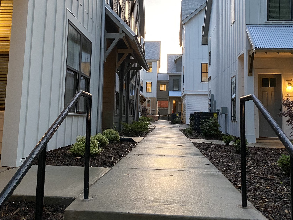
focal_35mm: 35
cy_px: 84
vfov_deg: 40.4
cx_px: 146
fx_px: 296
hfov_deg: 52.6
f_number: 1.8
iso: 250
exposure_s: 1/60
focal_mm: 4.25
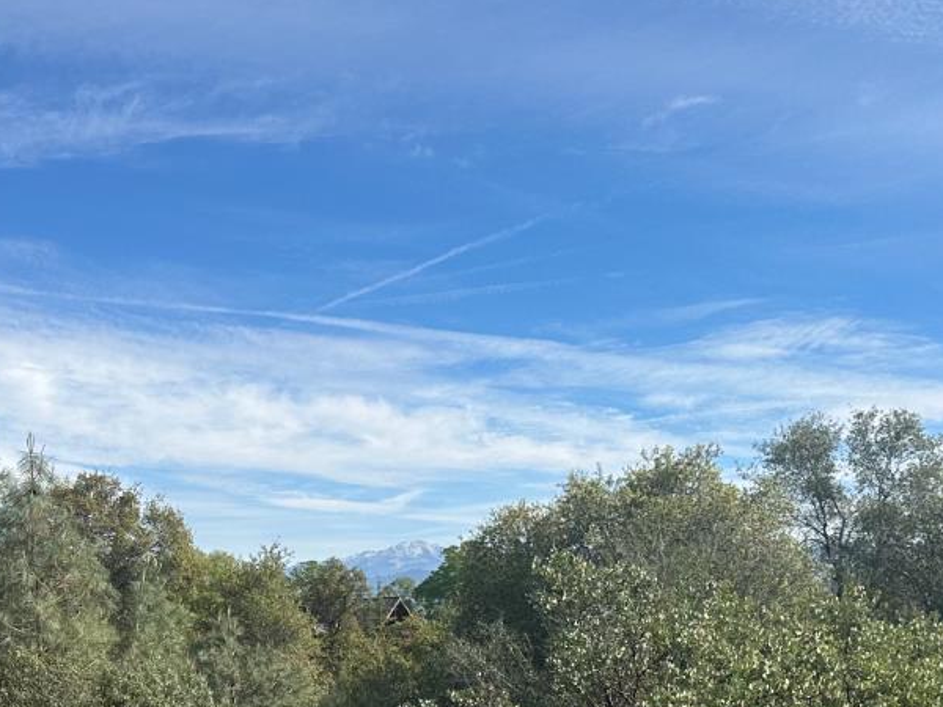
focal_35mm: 60
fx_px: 1635
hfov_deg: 32.0
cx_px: 357
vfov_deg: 22.8
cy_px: 800
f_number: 1.78
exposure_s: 1/4545
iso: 80
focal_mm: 6.86
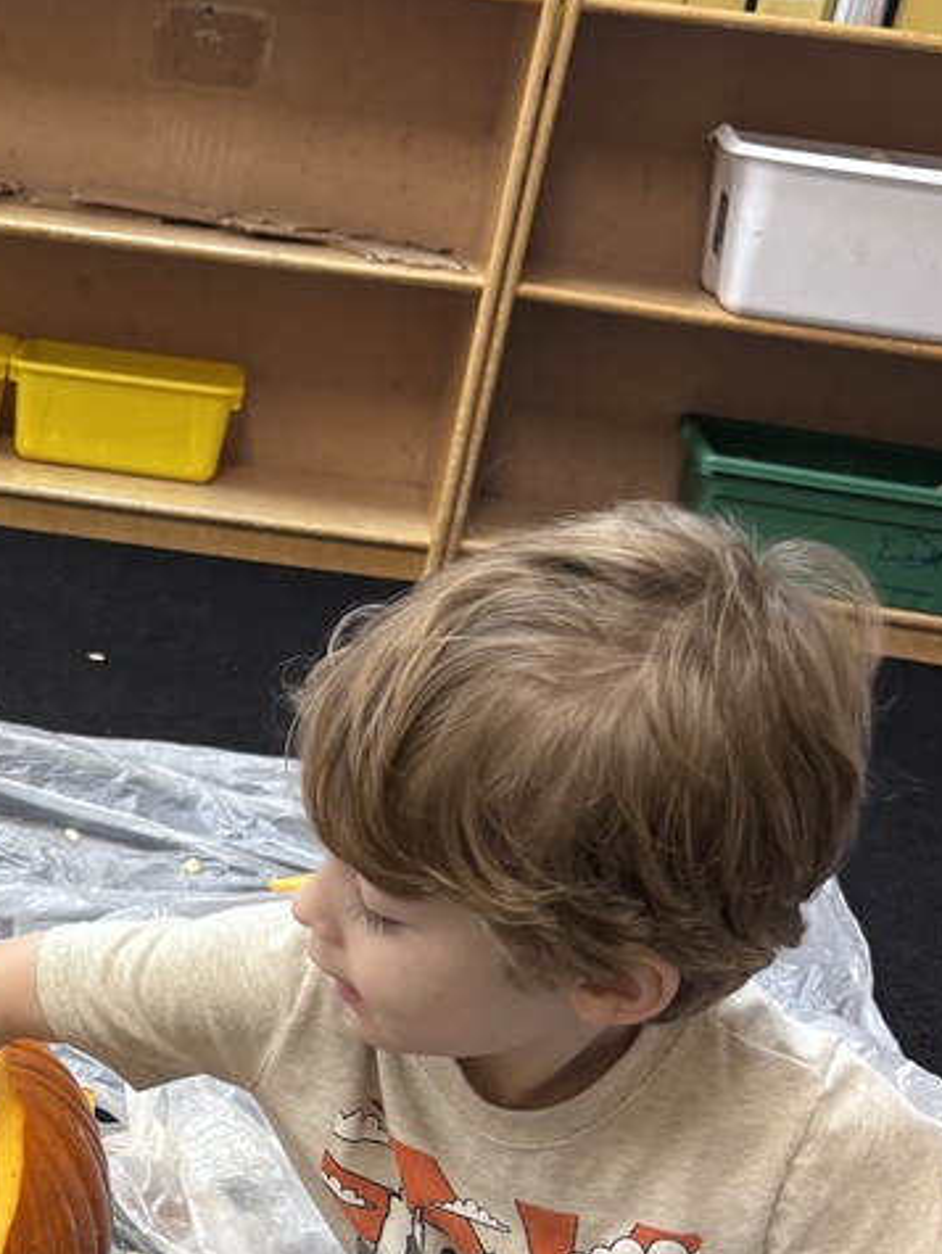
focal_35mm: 56
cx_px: -37
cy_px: 945
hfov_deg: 24.7
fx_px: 2029
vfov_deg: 33.6
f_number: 1.6
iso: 100
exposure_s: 1/60
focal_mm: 5.96
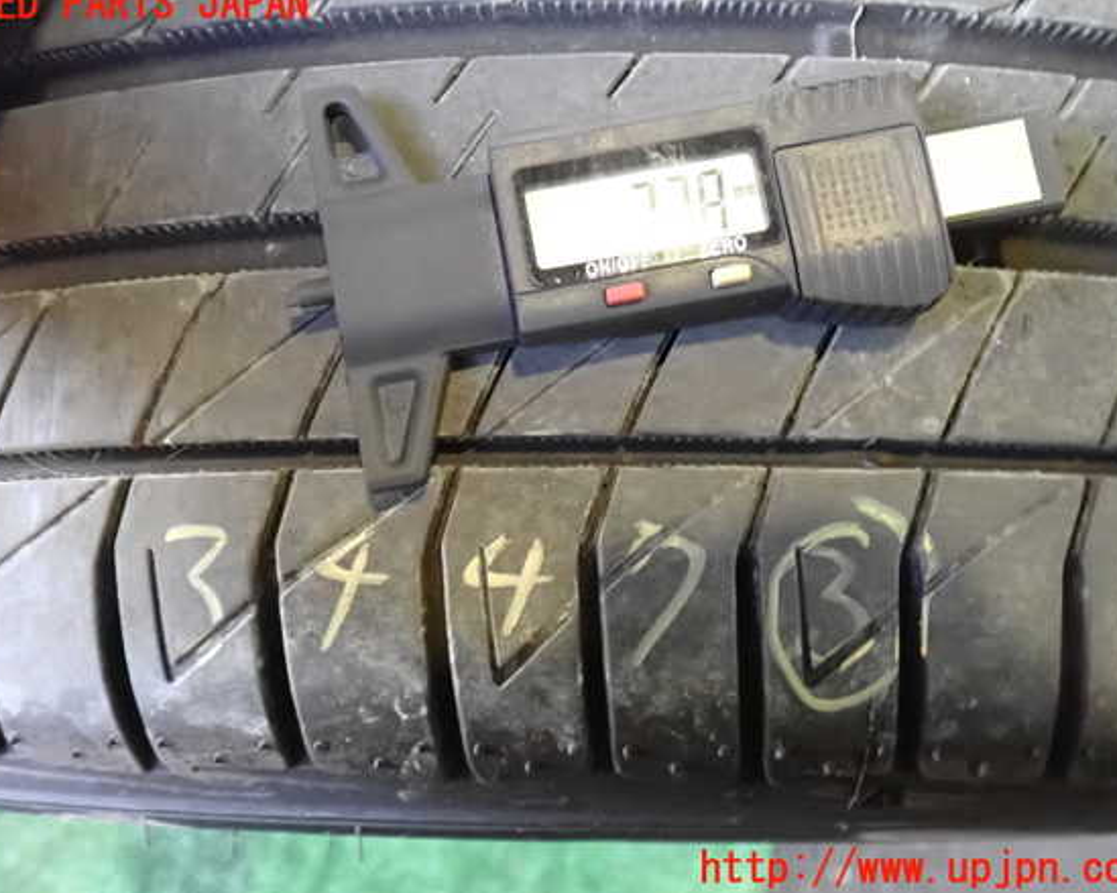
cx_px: 549
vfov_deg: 45.8
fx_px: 1058
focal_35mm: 32
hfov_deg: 55.7
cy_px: 437
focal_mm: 5.4
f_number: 2.3
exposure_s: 1/100
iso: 2000
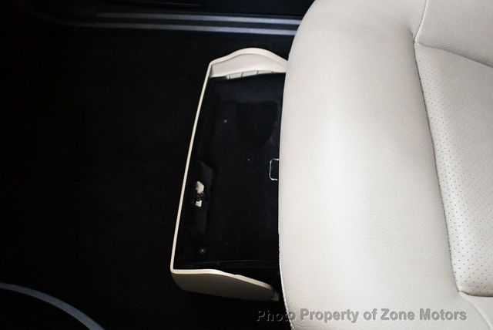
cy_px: 165
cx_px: 246
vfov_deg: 36.9
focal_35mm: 36
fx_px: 493
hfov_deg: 53.1
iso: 5600
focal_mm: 18
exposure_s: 1/60
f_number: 3.5
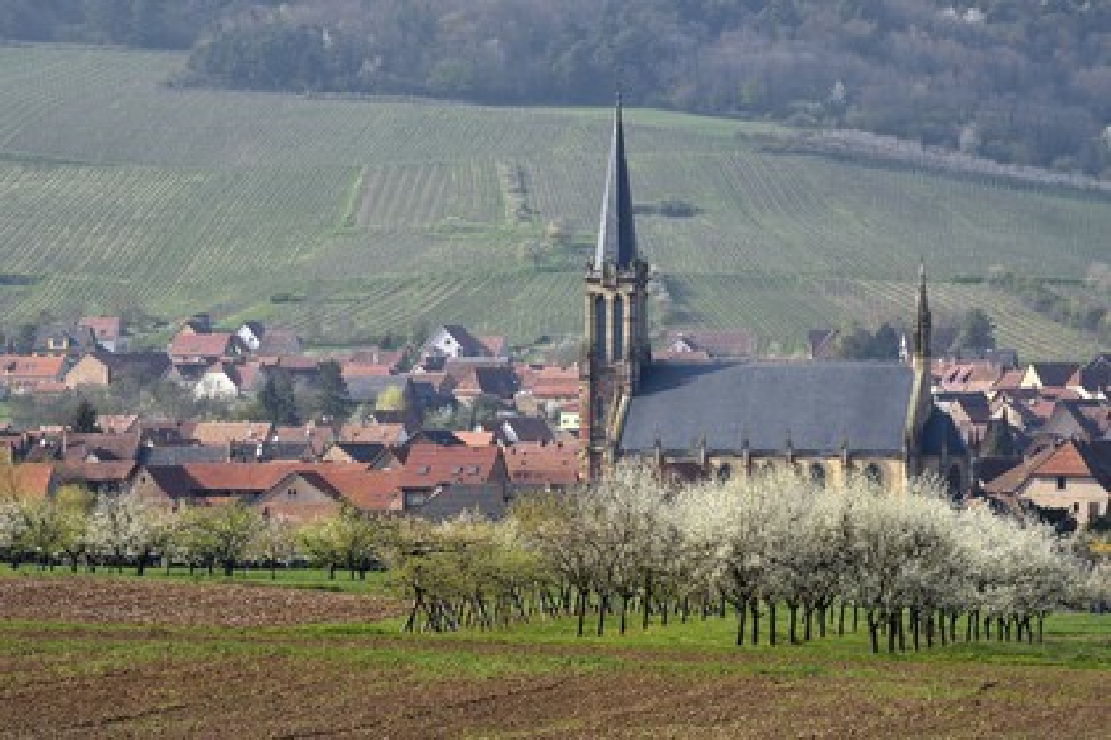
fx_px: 6172
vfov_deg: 6.9
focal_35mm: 200
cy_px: 370
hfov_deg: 10.3
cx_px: 556
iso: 200
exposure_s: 1/320
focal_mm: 200
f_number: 9
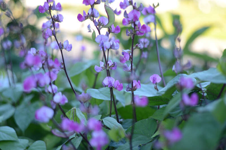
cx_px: 113
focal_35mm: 75
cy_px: 75
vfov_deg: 18.1
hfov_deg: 27.0
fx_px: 470
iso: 400
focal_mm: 50
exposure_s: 1/640
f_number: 1.8
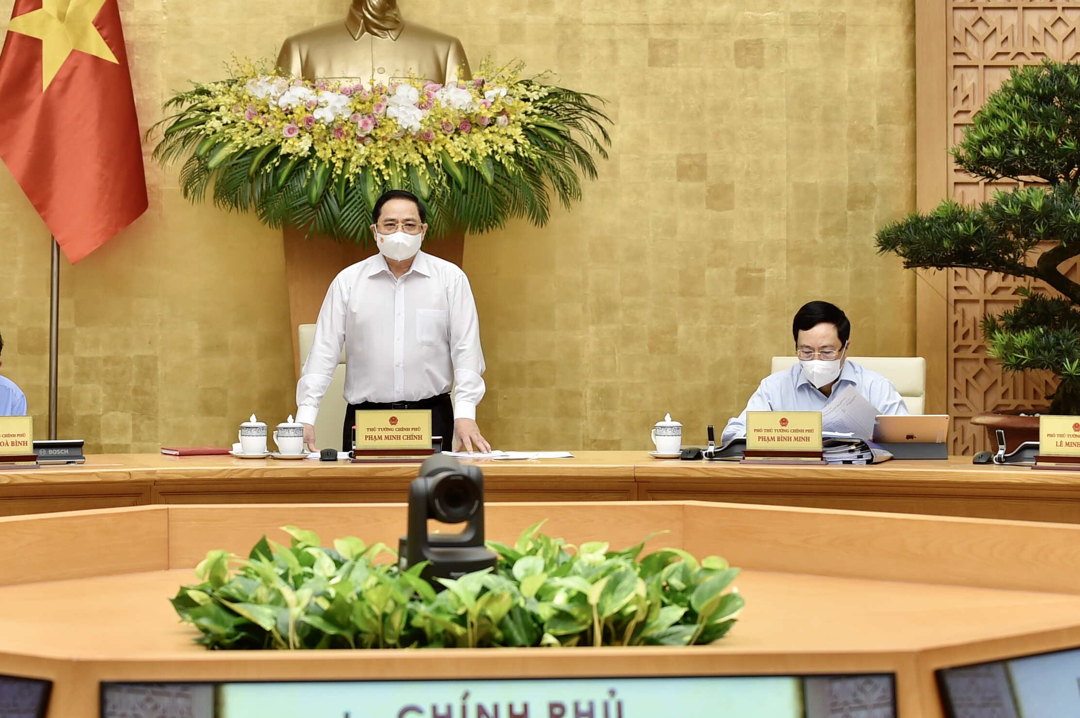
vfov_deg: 11.8
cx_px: 384
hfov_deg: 17.6
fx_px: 3476
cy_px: 487
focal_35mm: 116
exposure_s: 1/200
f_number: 3.2
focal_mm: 70
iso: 1000
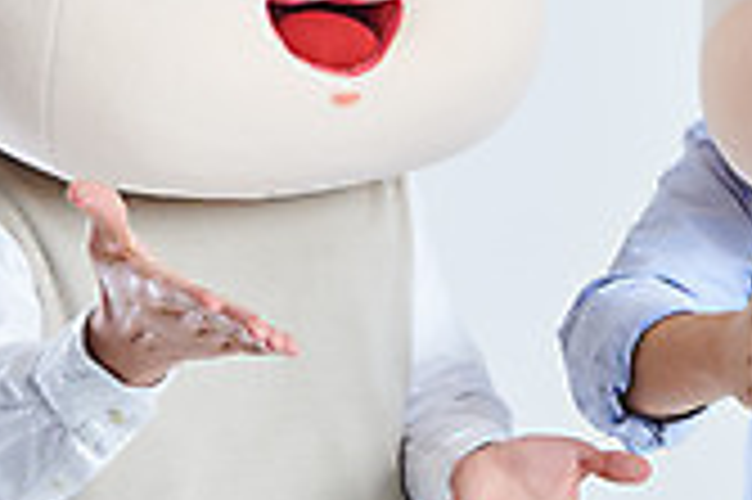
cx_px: 1047
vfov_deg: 11.2
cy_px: 207
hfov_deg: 15.7
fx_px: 2546
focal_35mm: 122
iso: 100
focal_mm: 34
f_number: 14
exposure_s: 1/125
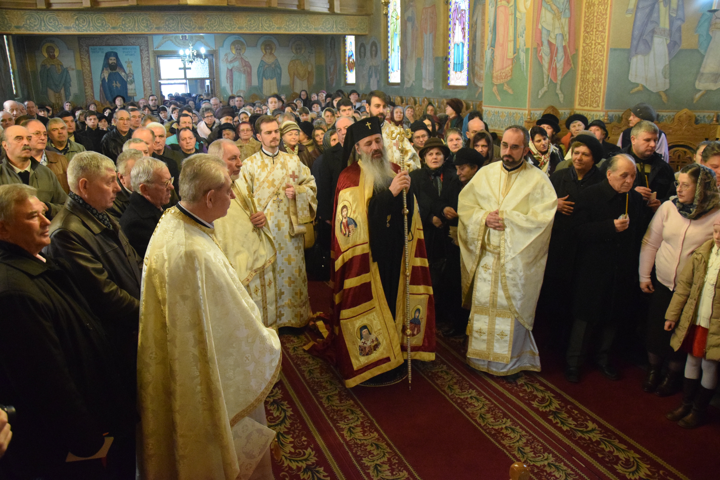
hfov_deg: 67.4
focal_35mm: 27
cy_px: 240
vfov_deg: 47.9
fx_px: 540
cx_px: 360
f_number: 3.5
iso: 6400
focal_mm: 18
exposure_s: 1/40
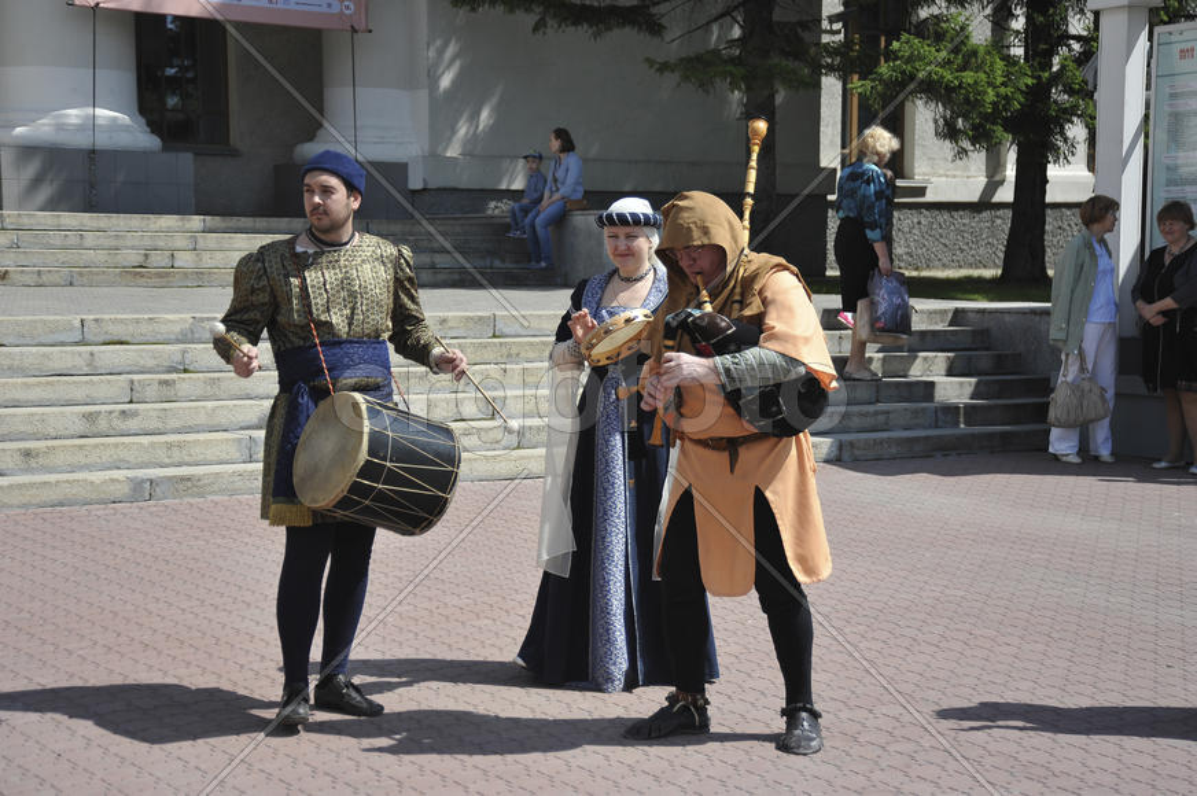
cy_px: 398
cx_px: 598
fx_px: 2326
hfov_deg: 28.9
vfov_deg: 19.4
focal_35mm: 70
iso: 800
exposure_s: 1/4000
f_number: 5.3
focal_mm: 70
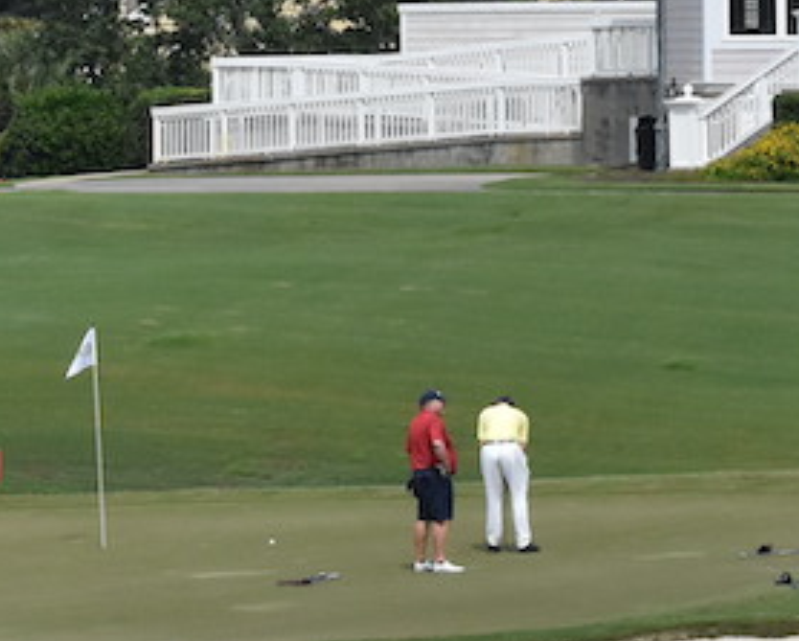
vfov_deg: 4.4
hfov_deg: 5.5
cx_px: 89
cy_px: 191
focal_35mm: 354
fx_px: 8380
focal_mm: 70
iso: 1800
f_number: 10
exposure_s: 1/3200
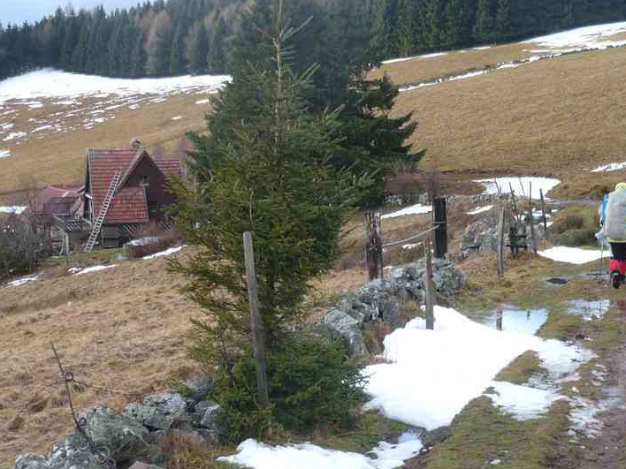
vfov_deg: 21.3
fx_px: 1248
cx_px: 267
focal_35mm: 69
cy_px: 200
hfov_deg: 28.1
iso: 100
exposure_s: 1/250
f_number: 2.9
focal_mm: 6
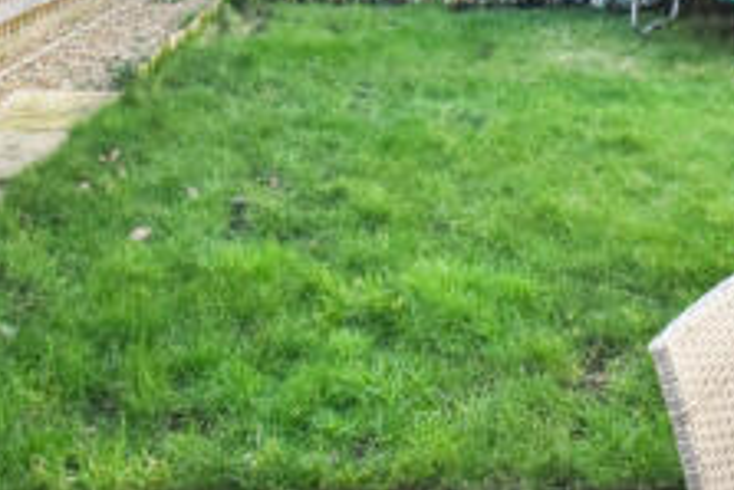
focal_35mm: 48
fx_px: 989
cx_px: 518
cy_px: -225
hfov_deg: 40.0
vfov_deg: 23.1
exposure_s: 1/160
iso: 400
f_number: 9
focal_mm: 11
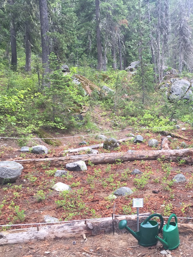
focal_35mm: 39
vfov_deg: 47.9
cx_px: 152
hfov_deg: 35.7
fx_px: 290
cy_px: 128
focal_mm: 4.15
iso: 40
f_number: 2.2
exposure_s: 1/120
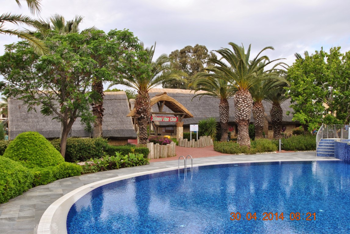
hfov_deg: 53.1
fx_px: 350
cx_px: 175
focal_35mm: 36
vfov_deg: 37.0
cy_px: 117
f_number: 6.3
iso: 100
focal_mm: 24
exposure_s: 1/200
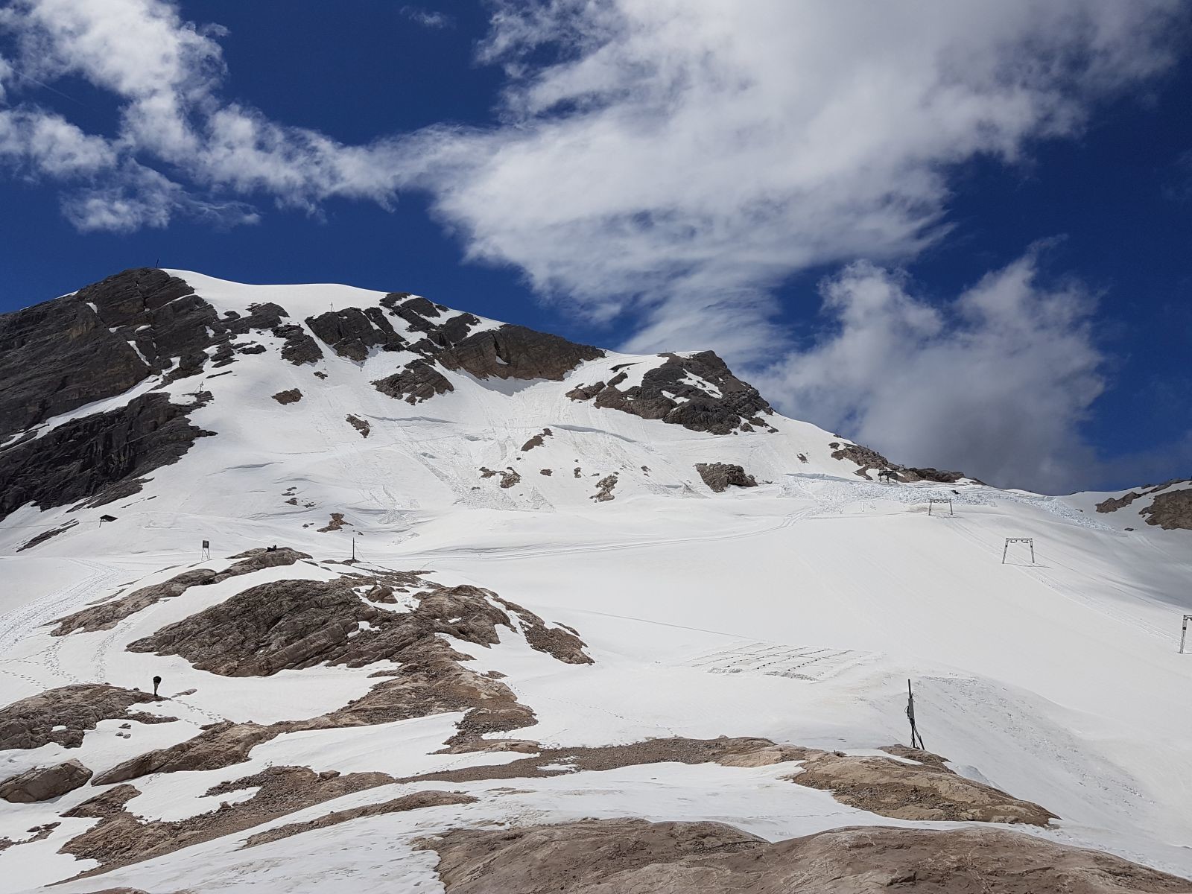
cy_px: 447
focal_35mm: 26
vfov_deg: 53.1
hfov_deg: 67.3
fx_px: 895
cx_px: 596
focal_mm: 4.2
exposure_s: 1/12288
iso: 50
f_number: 1.7
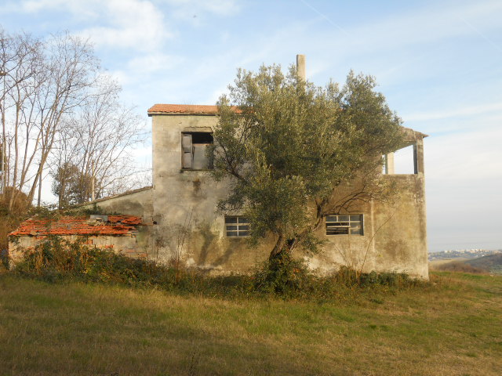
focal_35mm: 32
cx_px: 251
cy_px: 188
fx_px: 464
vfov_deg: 44.2
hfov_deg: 56.8
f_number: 2.8
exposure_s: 1/400
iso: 80
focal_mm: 5.7
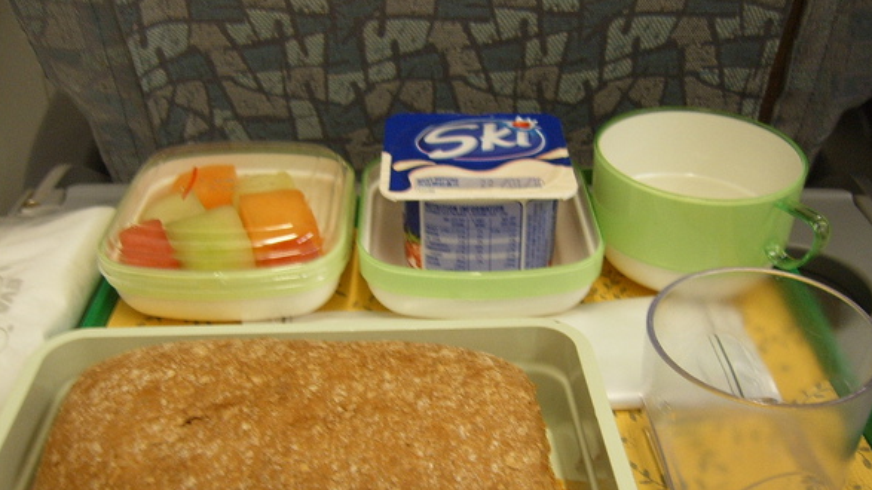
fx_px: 902
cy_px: 307
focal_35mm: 39
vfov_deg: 30.3
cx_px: 432
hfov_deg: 51.6
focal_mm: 5.8
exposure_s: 1/8
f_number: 2.8
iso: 100
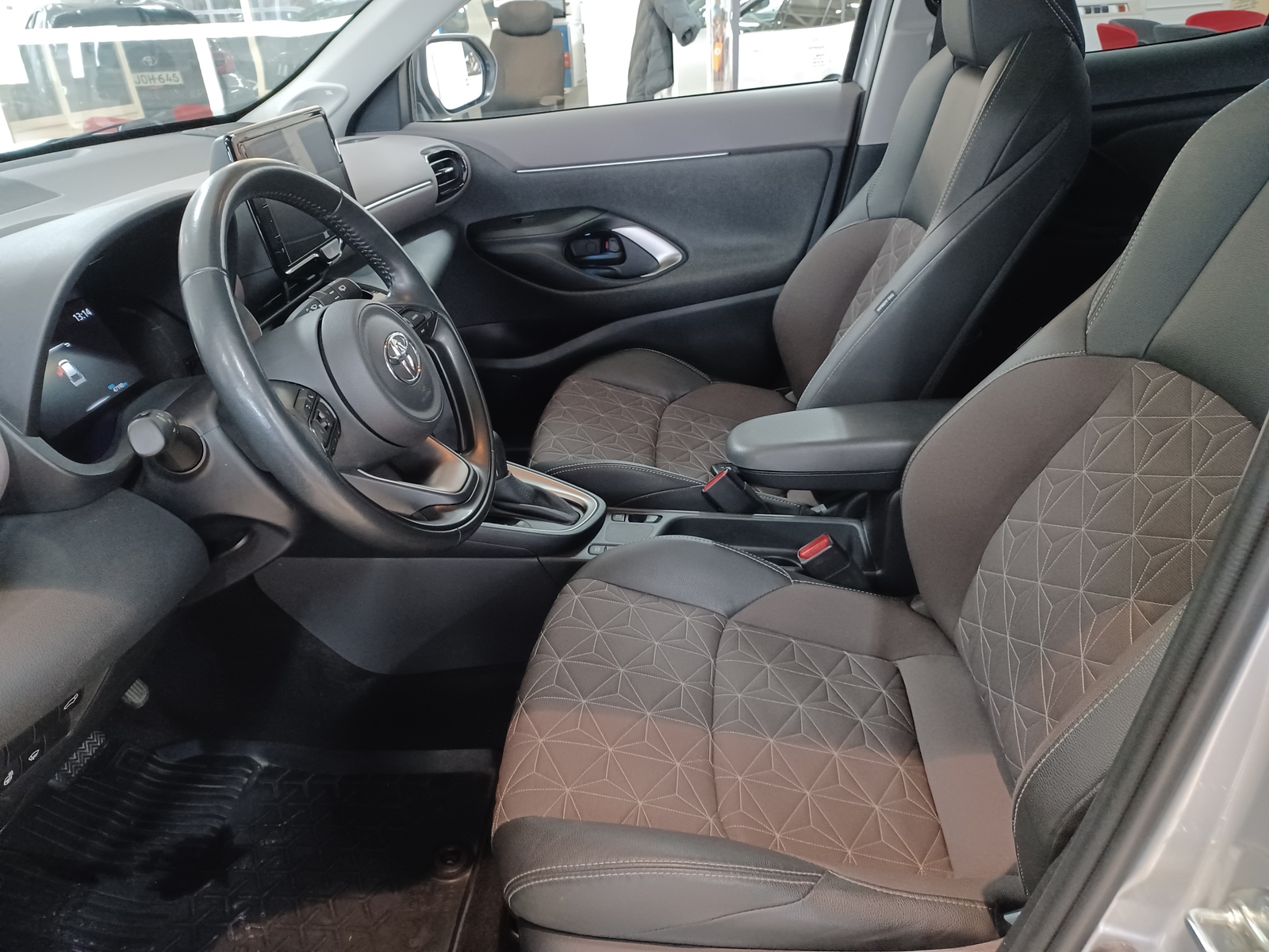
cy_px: 476
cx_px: 634
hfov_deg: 69.4
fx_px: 916
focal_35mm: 25
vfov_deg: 54.9
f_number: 1.8
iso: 800
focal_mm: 4.6
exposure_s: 1/25
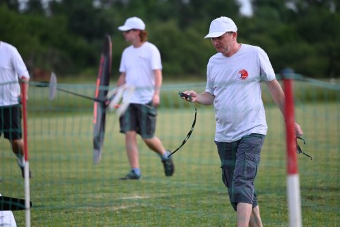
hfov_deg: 5.2
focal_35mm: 400
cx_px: 170
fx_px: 3780
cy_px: 114
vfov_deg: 3.4
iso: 640
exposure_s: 1/1000
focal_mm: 400
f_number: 6.3
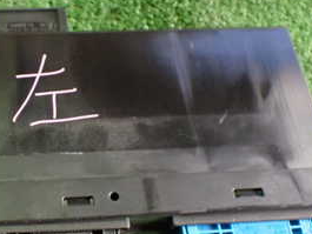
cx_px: 40
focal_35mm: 68
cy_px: 118
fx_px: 613
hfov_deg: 27.7
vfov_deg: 21.6
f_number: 2.3
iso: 800
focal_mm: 5.4
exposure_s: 1/80
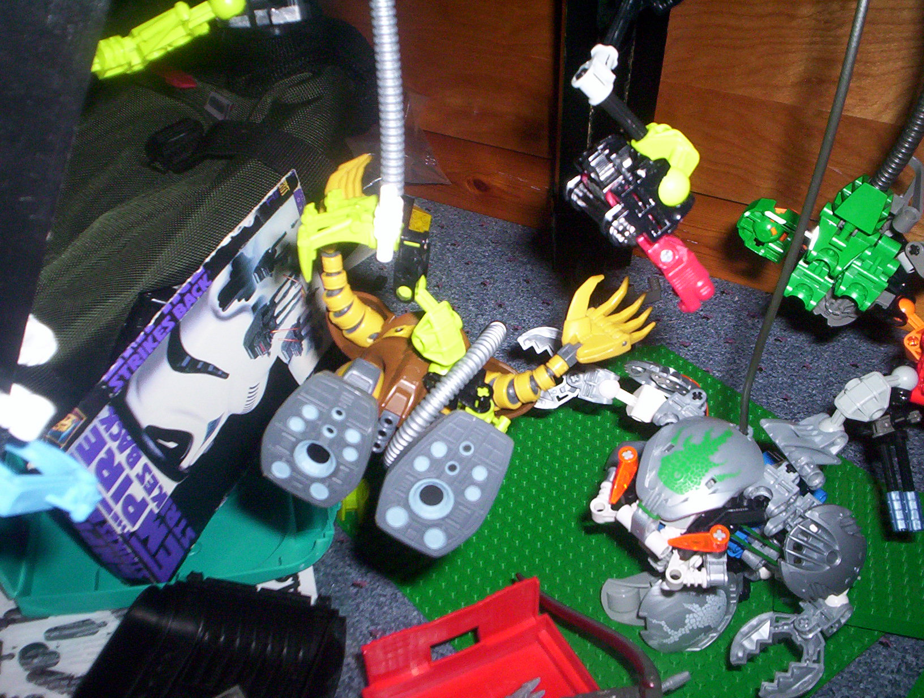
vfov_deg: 37.9
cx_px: 462
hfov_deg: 48.9
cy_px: 349
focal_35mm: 38
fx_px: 1017
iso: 140
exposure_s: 1/60
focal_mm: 4.99
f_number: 4.5
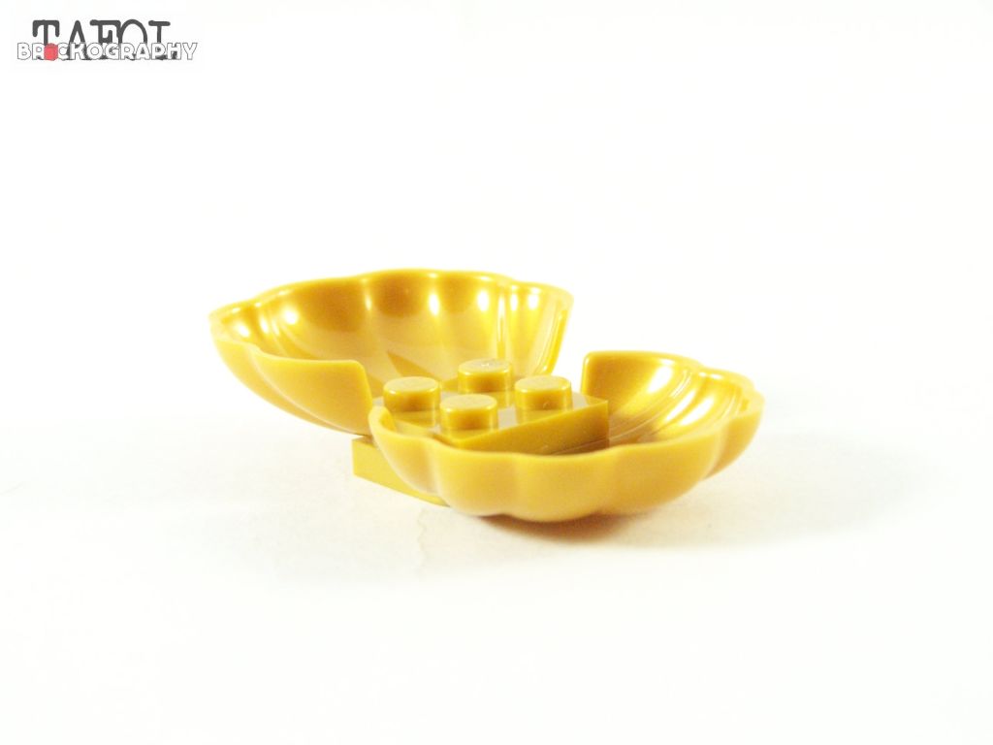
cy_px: 372
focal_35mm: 105
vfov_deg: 14.1
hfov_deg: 18.7
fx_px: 3012
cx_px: 496
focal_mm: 17.5
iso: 400
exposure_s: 1/60
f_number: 3.6
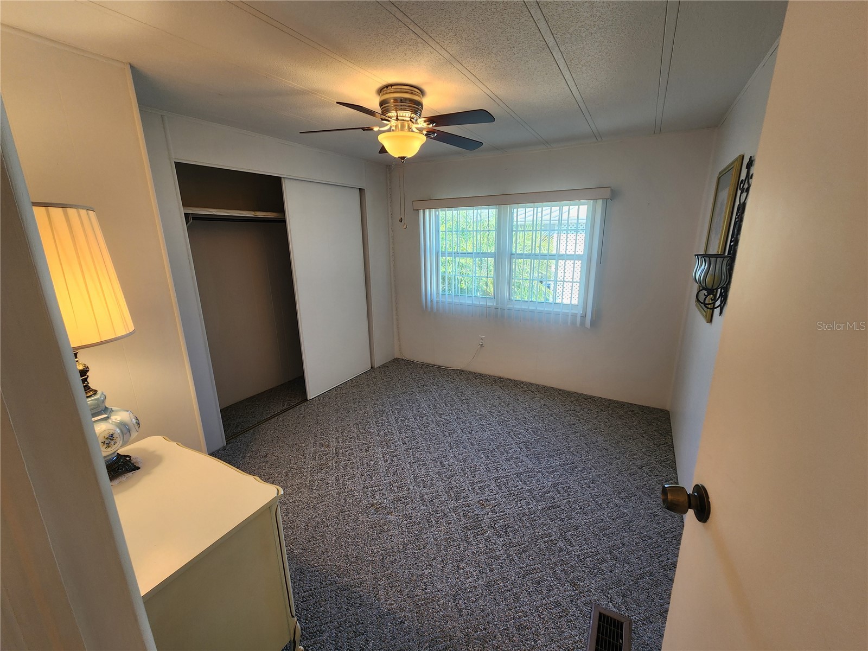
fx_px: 326
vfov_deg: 89.9
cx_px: 434
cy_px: 326
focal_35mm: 13
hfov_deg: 106.2
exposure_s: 1/60
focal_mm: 2.2
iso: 80
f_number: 2.2
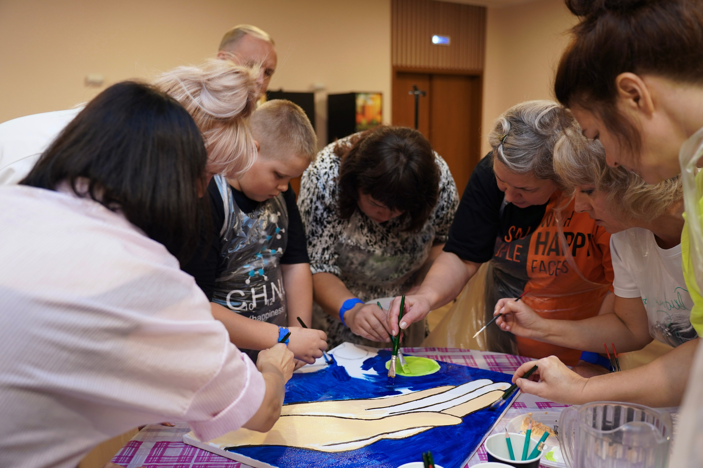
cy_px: 234
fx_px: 605
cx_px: 352
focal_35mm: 31
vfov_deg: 42.3
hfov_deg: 60.3
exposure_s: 1/60
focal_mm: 31
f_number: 2.8
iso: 500
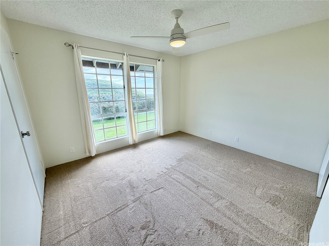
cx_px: 164
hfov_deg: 102.1
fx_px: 133
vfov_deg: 85.7
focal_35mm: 14
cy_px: 123
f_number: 2.2
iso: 50
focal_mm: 2.22
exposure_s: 1/146
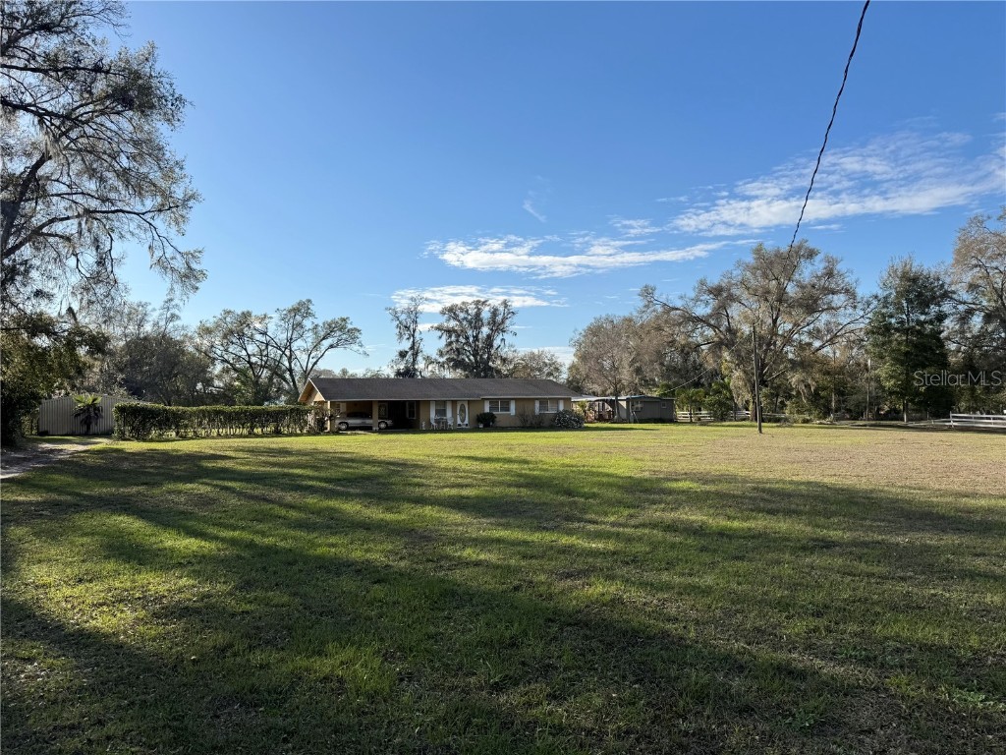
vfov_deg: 56.8
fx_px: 697
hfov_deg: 71.6
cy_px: 378
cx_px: 503
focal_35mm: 24
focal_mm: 6.76
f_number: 1.78
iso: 80
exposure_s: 1/6410
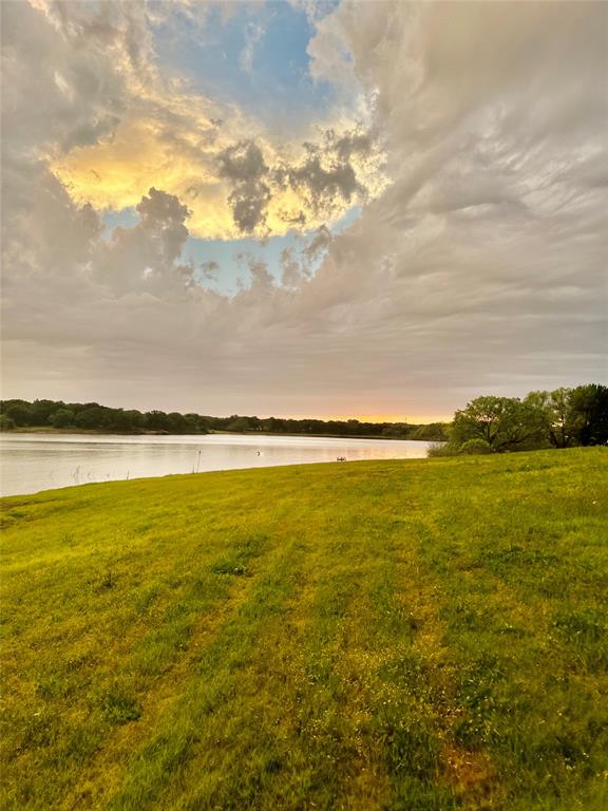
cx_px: 304
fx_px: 562
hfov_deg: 56.8
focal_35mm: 24
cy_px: 406
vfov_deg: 71.6
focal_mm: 6.86
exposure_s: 1/201
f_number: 1.78
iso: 64
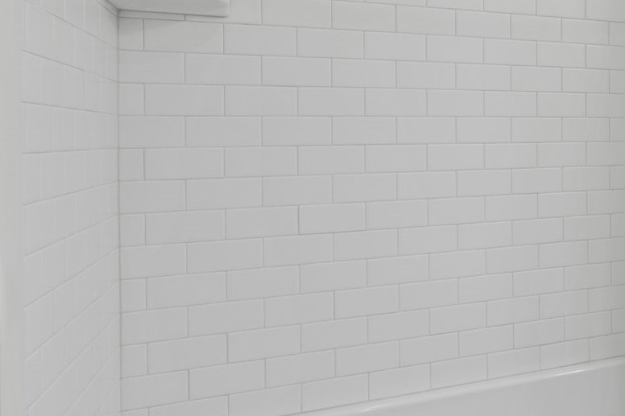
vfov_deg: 31.5
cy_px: 128
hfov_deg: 35.0
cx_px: 777
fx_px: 729
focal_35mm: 42
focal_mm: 16
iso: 100
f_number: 8
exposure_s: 1/2
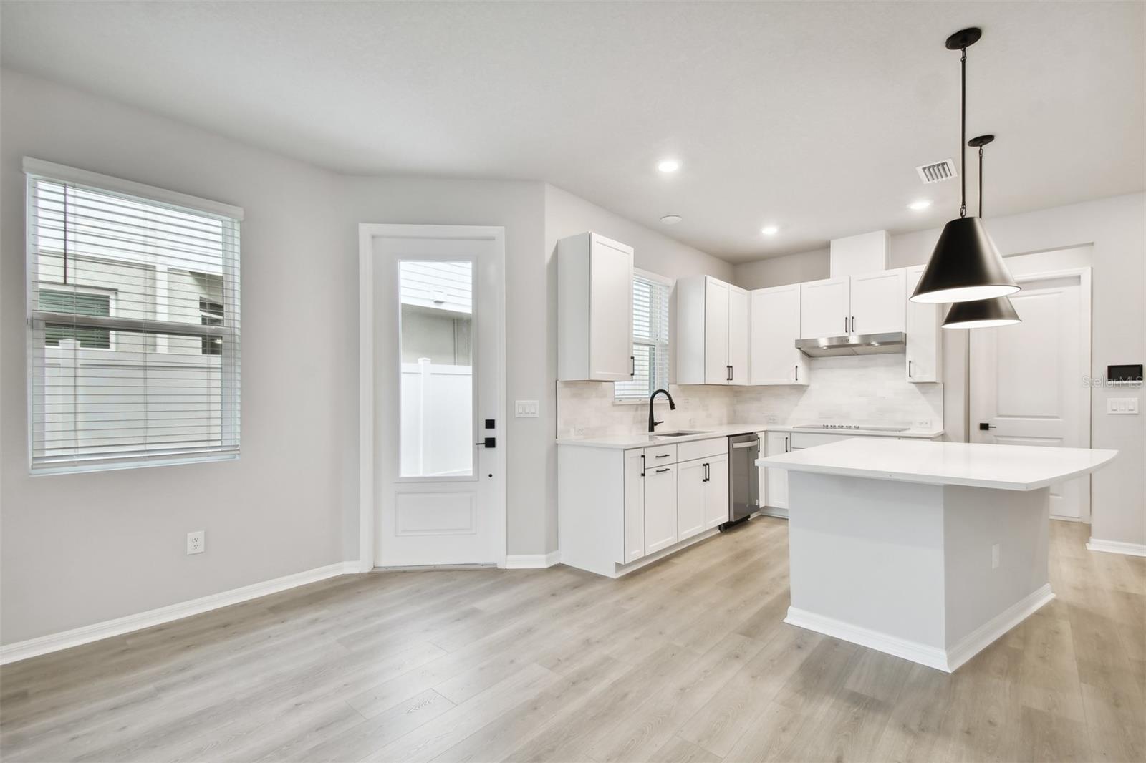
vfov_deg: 77.3
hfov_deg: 100.4
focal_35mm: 15
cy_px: 382
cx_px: 573
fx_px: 477
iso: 100
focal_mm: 10
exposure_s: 1/15
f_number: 7.1
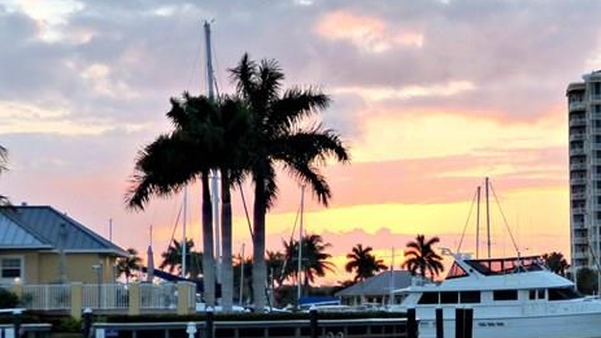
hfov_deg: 22.3
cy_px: 225
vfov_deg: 12.8
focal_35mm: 94
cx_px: 508
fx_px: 1497
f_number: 3.5
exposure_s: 1/320
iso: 200
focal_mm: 6.8
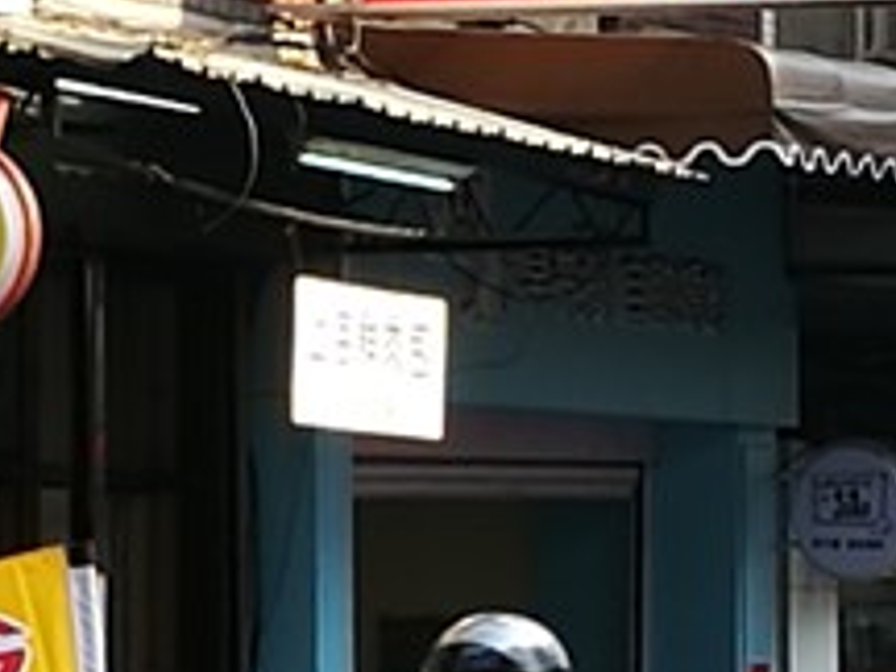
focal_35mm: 344
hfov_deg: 5.8
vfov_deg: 4.3
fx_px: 8904
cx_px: 141
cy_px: 328
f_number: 2.2
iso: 50
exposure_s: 1/241
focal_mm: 4.5
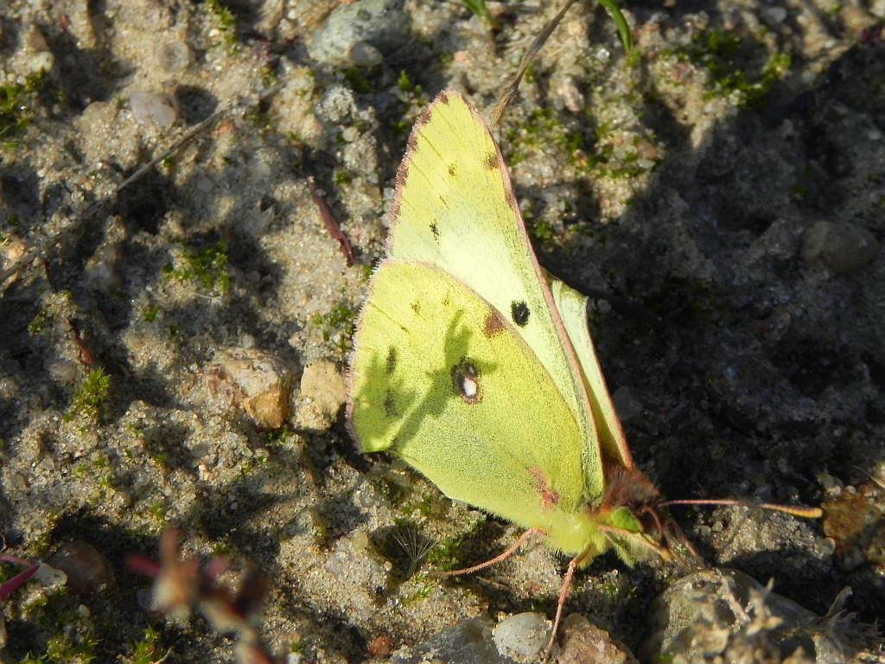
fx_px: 2684
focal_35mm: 105
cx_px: 442
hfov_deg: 18.7
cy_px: 332
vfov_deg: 14.1
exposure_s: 1/420
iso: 160
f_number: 8
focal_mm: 18.8
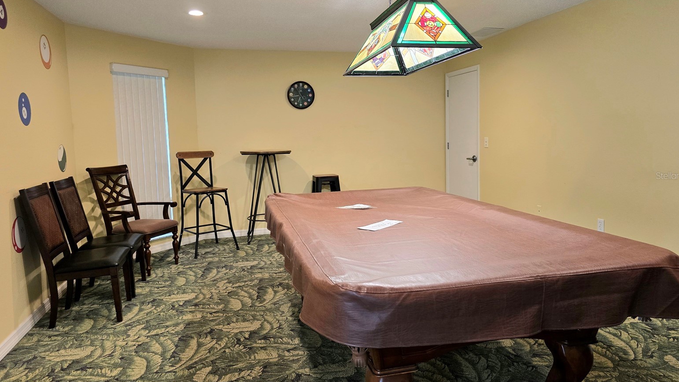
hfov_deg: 71.9
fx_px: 468
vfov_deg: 44.3
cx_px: 345
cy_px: 175
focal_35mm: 26
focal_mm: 6.3
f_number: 1.7
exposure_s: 1/120
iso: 320
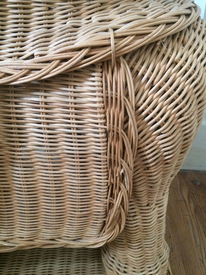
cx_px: 106
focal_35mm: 30
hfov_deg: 46.8
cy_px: 136
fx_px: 238
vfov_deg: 60.0
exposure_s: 1/17
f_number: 2.2
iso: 320
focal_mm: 4.15
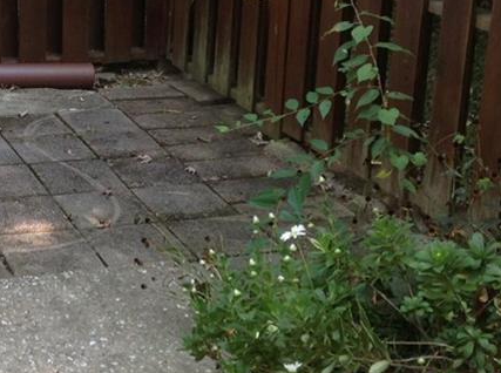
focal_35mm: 84
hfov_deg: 22.5
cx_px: 15
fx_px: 1213
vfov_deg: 17.4
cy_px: 81
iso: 50
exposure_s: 1/250
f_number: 2.4
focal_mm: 4.28
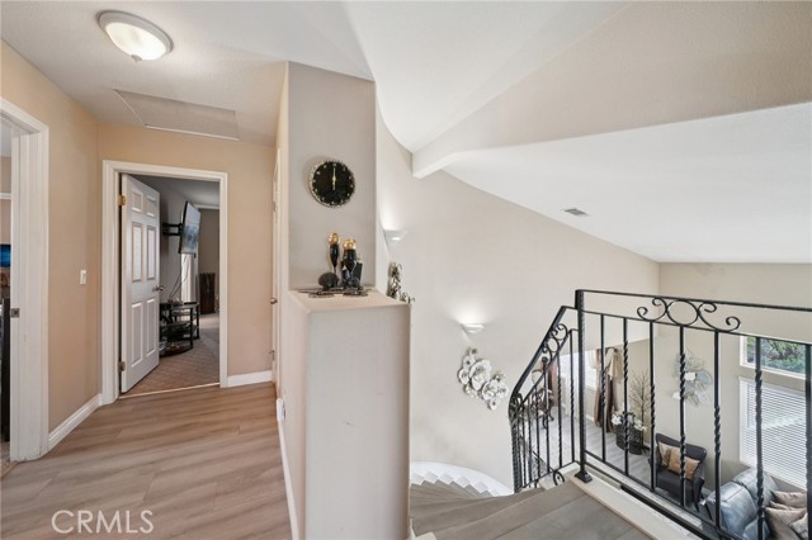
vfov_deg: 85.4
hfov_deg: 108.4
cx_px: 406
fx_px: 293
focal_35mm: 13
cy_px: 270
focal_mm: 13
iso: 400
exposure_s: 1/6
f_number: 8
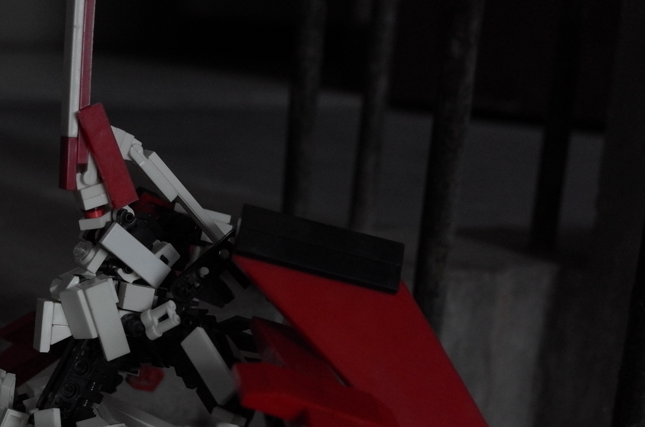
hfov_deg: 29.3
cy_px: 373
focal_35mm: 67
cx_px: 109
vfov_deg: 19.9
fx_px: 1198
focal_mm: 23.7
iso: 1600
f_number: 4.5
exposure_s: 1/30
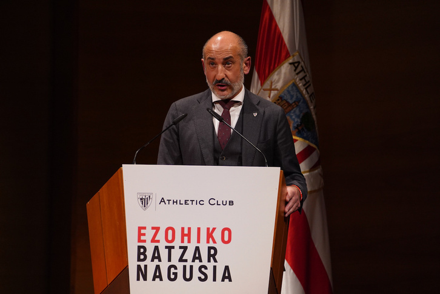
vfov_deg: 7.4
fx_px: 2261
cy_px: 147
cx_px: 220
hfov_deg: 11.1
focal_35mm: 185
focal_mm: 185
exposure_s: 1/200
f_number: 5.6
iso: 3200
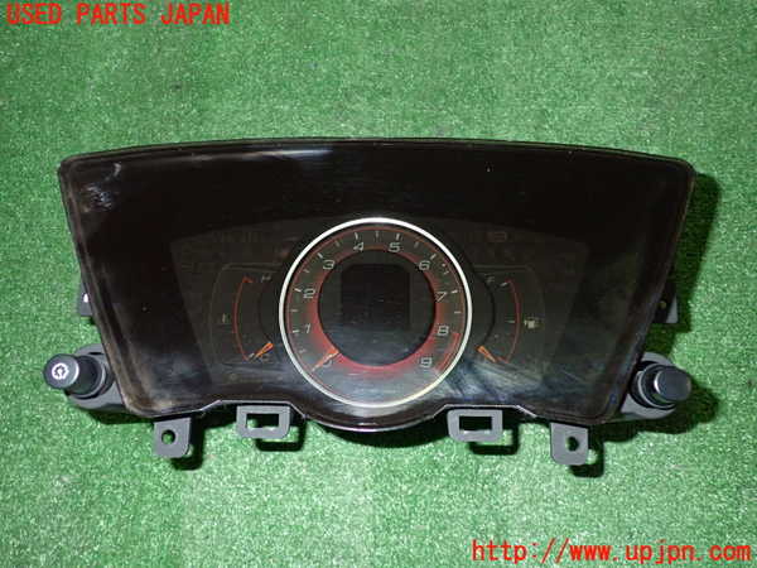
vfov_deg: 46.8
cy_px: 284
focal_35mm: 30
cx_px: 378
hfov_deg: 60.0
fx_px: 656
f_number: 6.3
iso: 800
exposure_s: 1/30
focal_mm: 5.4
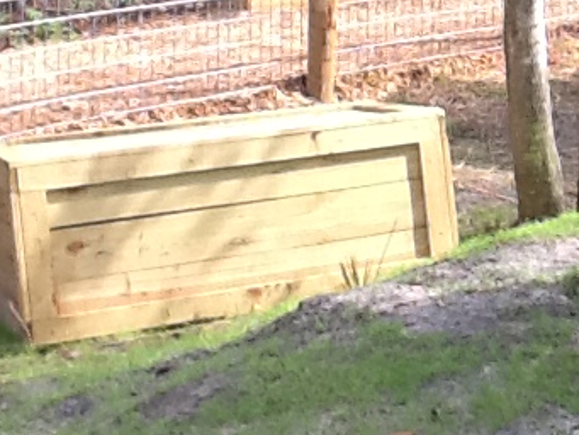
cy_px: -92
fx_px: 1506
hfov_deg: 19.9
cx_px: 757
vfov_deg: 15.8
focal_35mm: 90
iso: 64
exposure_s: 1/232
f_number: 2.4
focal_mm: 2.03
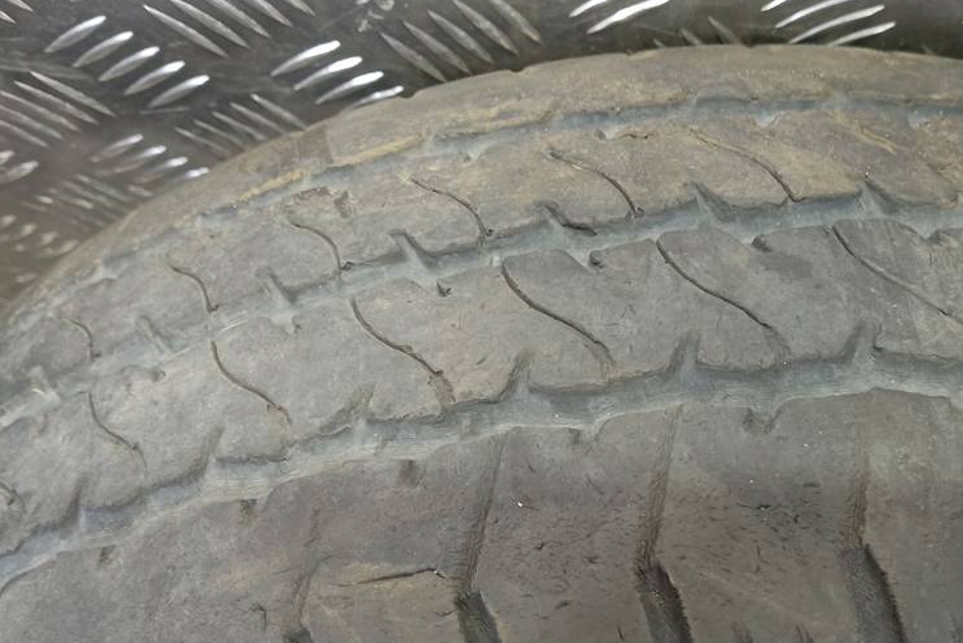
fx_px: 1044
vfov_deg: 33.7
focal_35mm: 39
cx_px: 583
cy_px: 465
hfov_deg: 49.2
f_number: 1.6
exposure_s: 1/25
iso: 396
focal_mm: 4.11
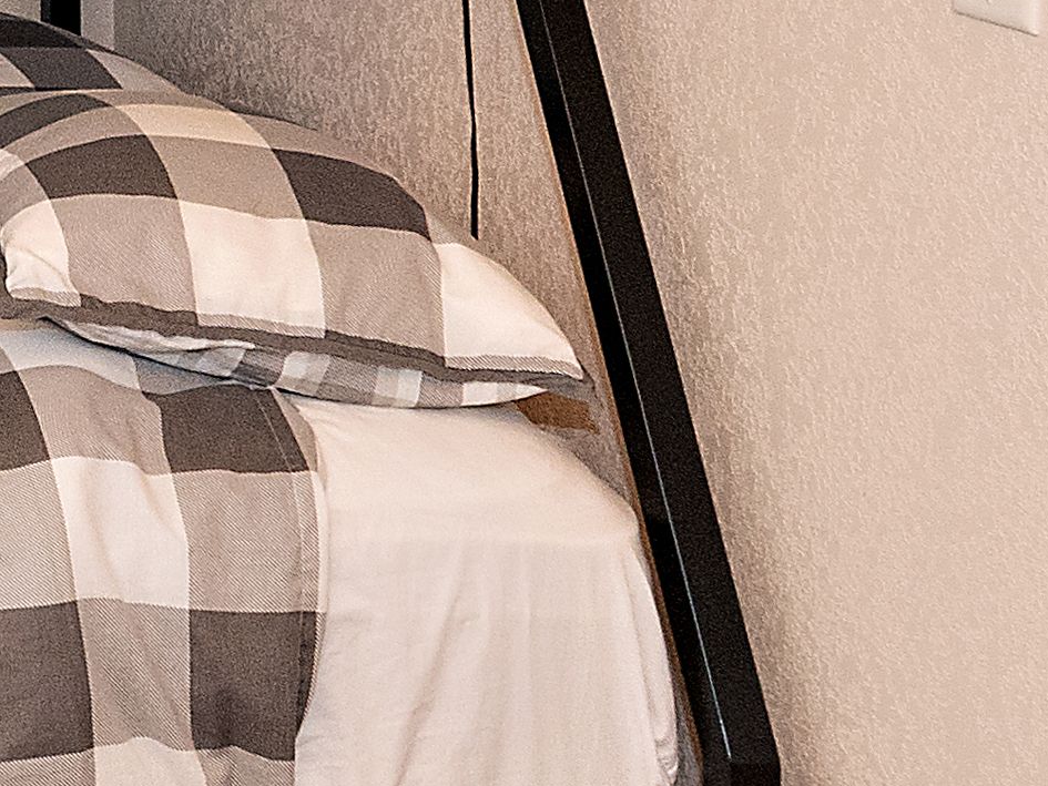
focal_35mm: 85
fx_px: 2574
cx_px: -906
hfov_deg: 17.8
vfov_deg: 15.5
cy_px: -506
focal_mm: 10
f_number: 5.6
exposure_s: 1/200
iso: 320
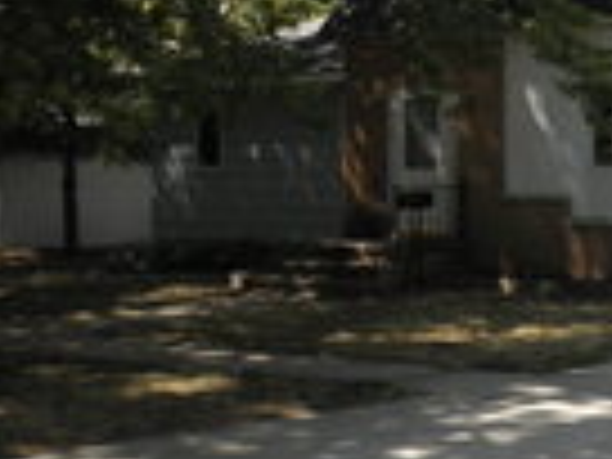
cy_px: 104
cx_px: 774
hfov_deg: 20.3
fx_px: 1573
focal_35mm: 89
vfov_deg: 16.5
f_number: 3.2
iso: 64
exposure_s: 1/320
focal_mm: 6.1
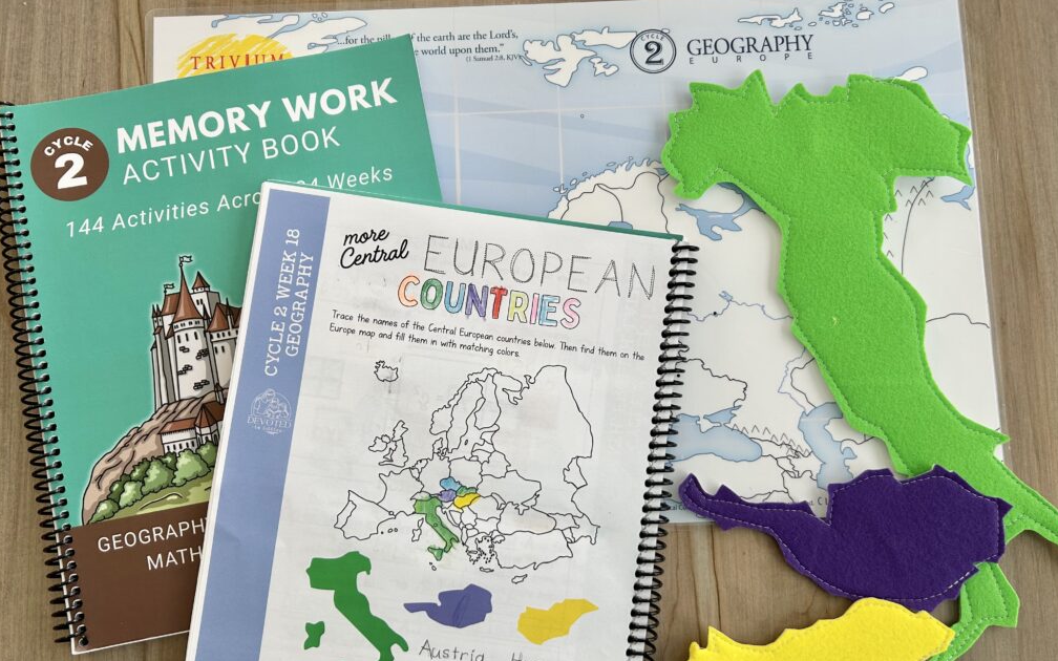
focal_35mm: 28
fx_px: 807
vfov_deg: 44.3
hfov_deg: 66.5
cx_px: 531
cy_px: 395
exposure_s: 1/60
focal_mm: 5.7
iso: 64
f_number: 1.5
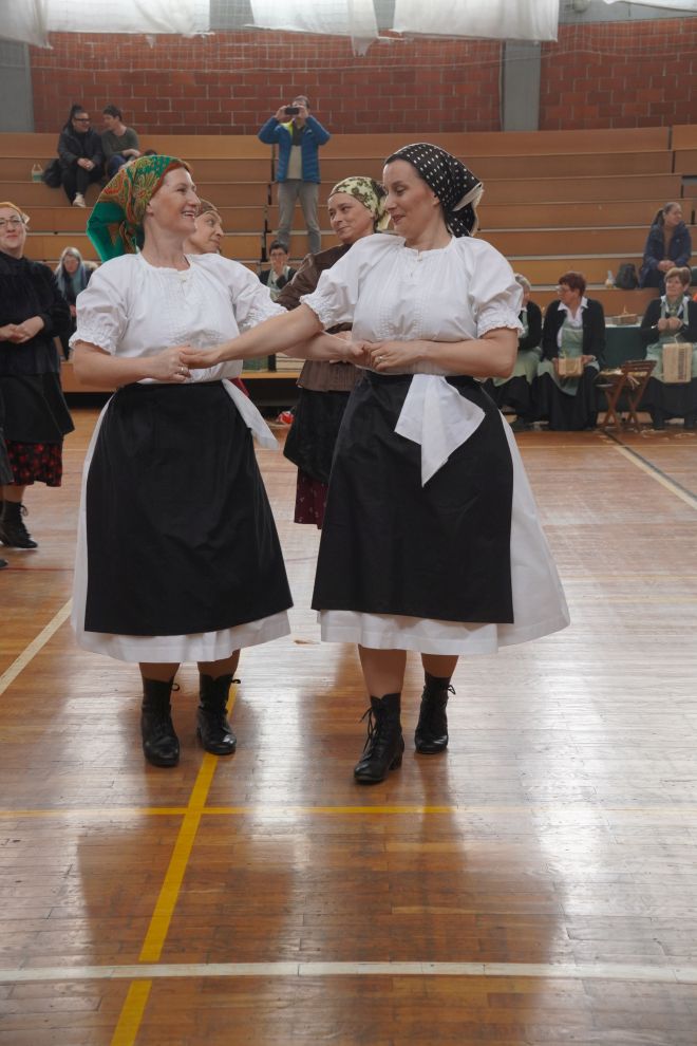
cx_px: 348
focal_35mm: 56
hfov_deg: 24.3
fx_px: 1620
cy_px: 523
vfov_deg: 35.8
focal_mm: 37.2
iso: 1000
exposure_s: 1/200
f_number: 5
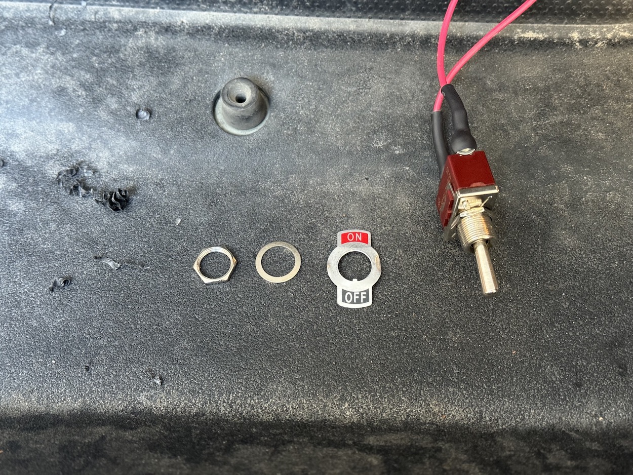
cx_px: 316
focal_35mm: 48
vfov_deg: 30.3
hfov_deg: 39.6
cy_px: 238
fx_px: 878
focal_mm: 6.86
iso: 500
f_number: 1.78
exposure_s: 1/40
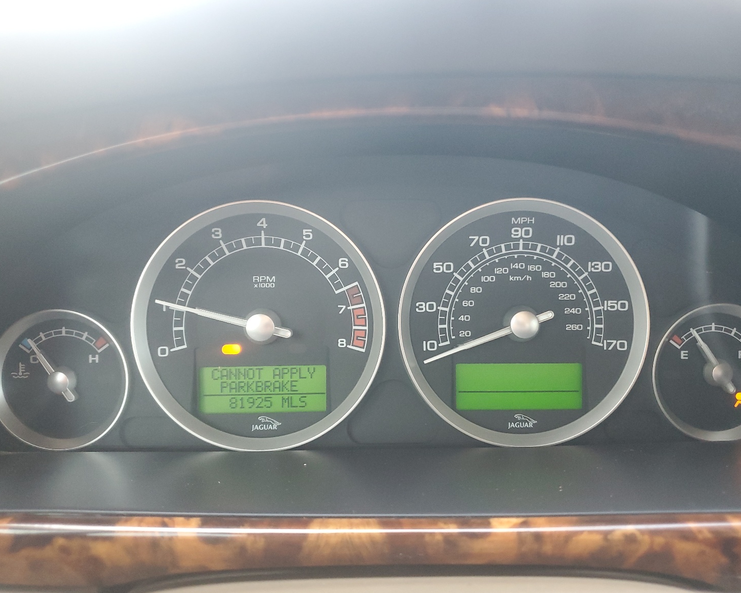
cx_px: 390
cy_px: 302
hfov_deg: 62.2
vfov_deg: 51.5
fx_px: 614
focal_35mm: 28
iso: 212
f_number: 1.5
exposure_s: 1/60.2
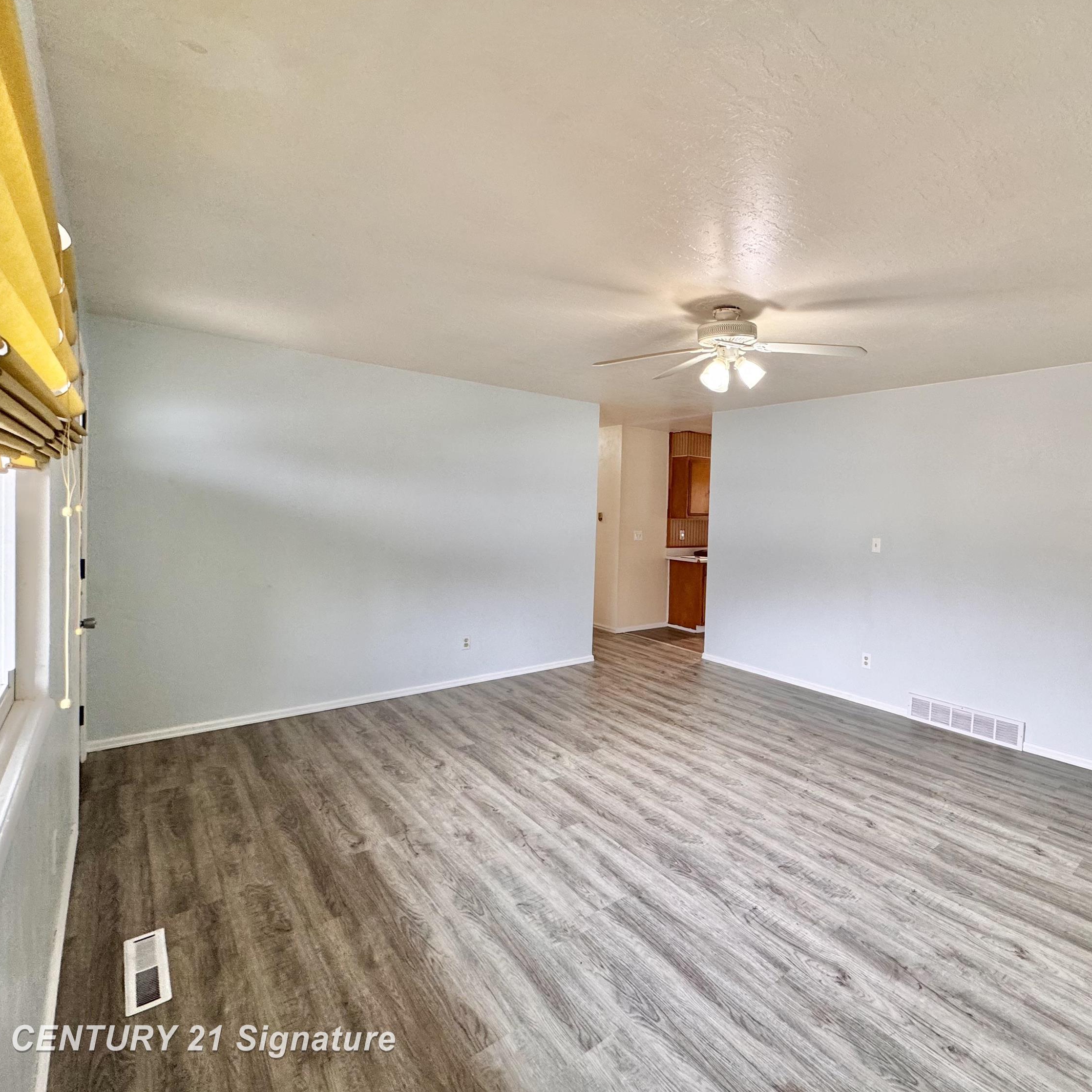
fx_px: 607
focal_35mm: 17
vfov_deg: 84.0
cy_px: 533
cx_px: 716
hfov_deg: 81.5
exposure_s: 1/60
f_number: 2.2
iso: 160
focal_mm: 2.22
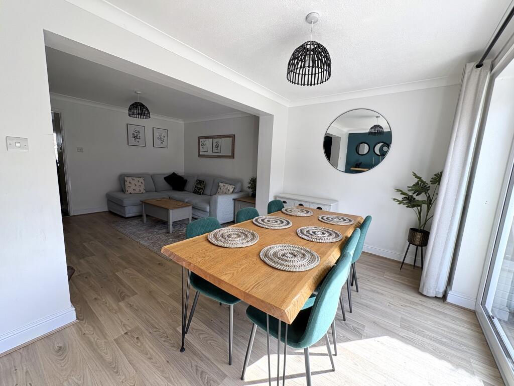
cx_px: 257
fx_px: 208
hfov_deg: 102.1
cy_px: 193
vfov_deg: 85.7
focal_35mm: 14
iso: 40
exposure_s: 1/99
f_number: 2.2
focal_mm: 2.22
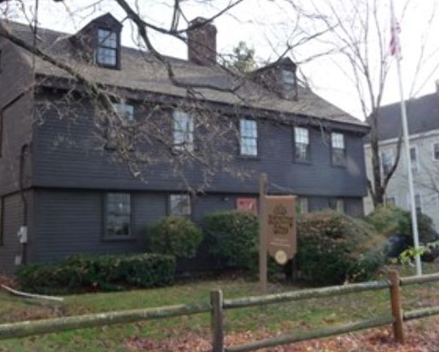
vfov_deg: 38.2
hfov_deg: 46.7
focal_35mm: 39
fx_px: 507
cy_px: 156
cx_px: 193
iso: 160
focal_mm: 4.7
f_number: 3.3
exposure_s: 1/200
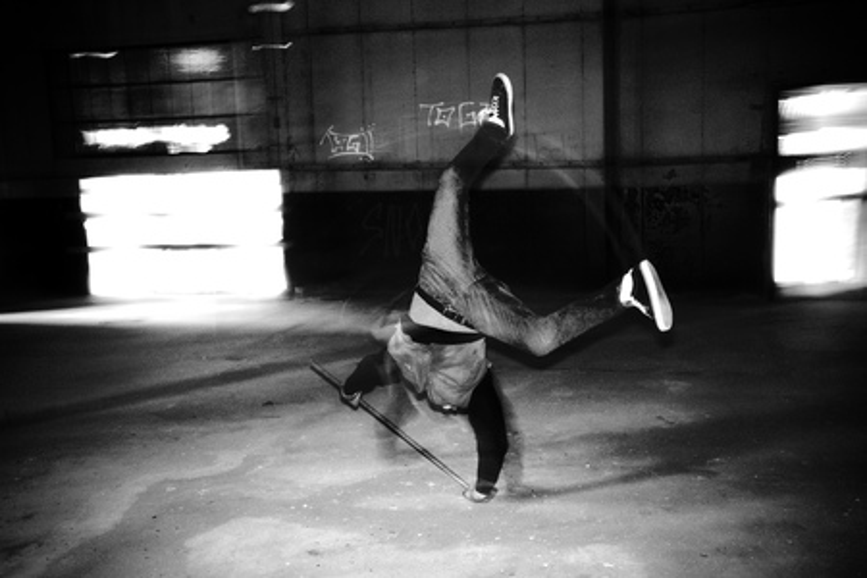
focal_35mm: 40
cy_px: 289
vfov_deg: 33.4
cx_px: 434
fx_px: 963
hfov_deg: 48.5
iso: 100
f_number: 8
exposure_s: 1/2
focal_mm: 26
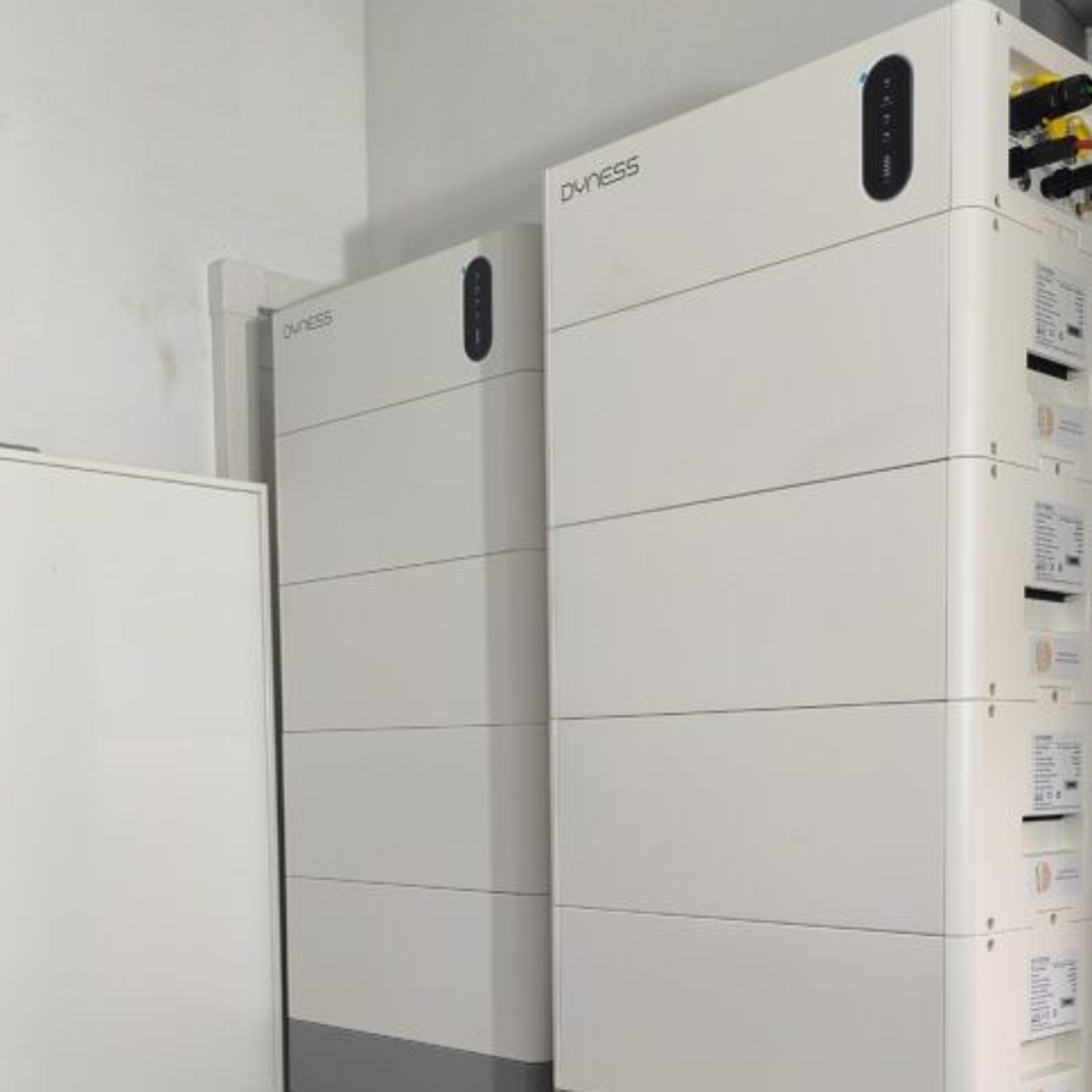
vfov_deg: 37.7
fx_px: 1535
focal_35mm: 43
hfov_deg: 39.1
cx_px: 627
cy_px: 880
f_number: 1.65
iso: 500
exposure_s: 1/100
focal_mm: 6.14
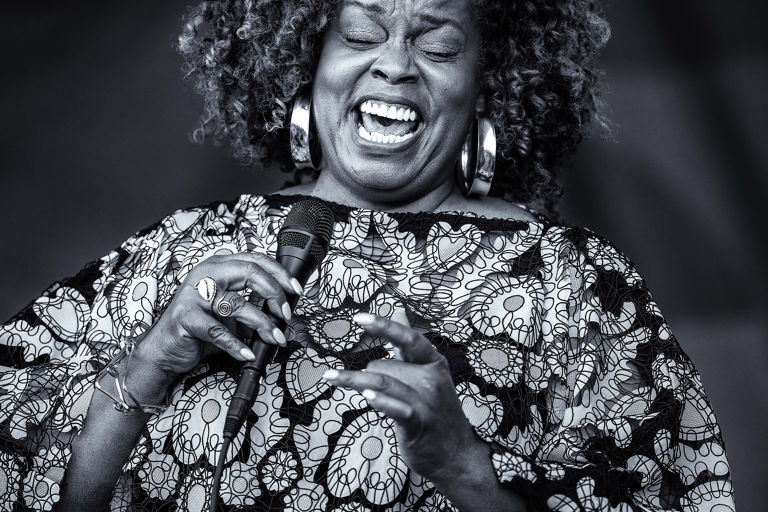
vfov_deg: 4.7
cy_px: 164
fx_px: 6293
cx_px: 376
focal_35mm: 295
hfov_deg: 7.0
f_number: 2.8
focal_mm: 200
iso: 1000
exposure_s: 1/2000
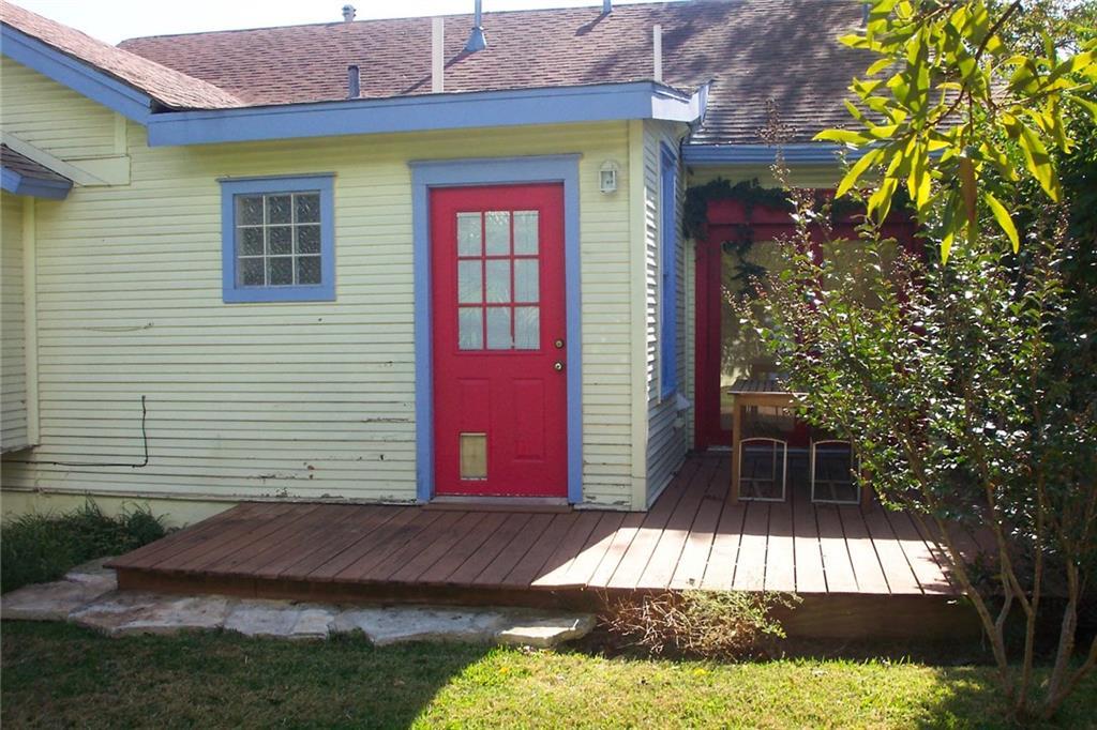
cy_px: 365
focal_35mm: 35
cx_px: 548
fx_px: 1066
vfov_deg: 37.8
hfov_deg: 54.4
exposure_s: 1/90
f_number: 9.5
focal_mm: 7.5
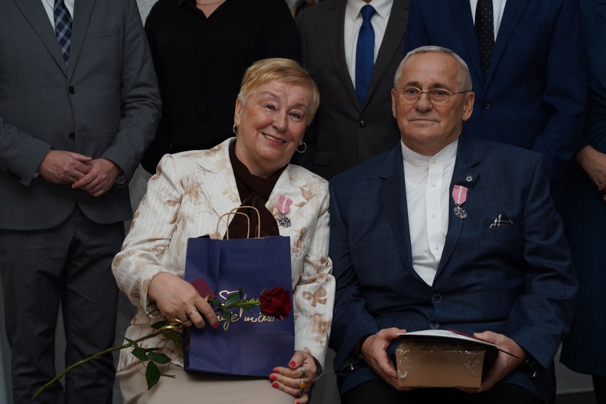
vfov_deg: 14.3
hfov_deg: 21.2
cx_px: 303
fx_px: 1616
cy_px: 202
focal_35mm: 96
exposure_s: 1/100
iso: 500
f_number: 5
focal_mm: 96
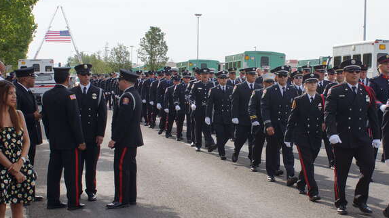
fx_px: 791
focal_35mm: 77
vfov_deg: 15.7
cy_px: 123
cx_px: 255
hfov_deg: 27.5
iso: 100
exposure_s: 1/200
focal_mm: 35
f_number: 9
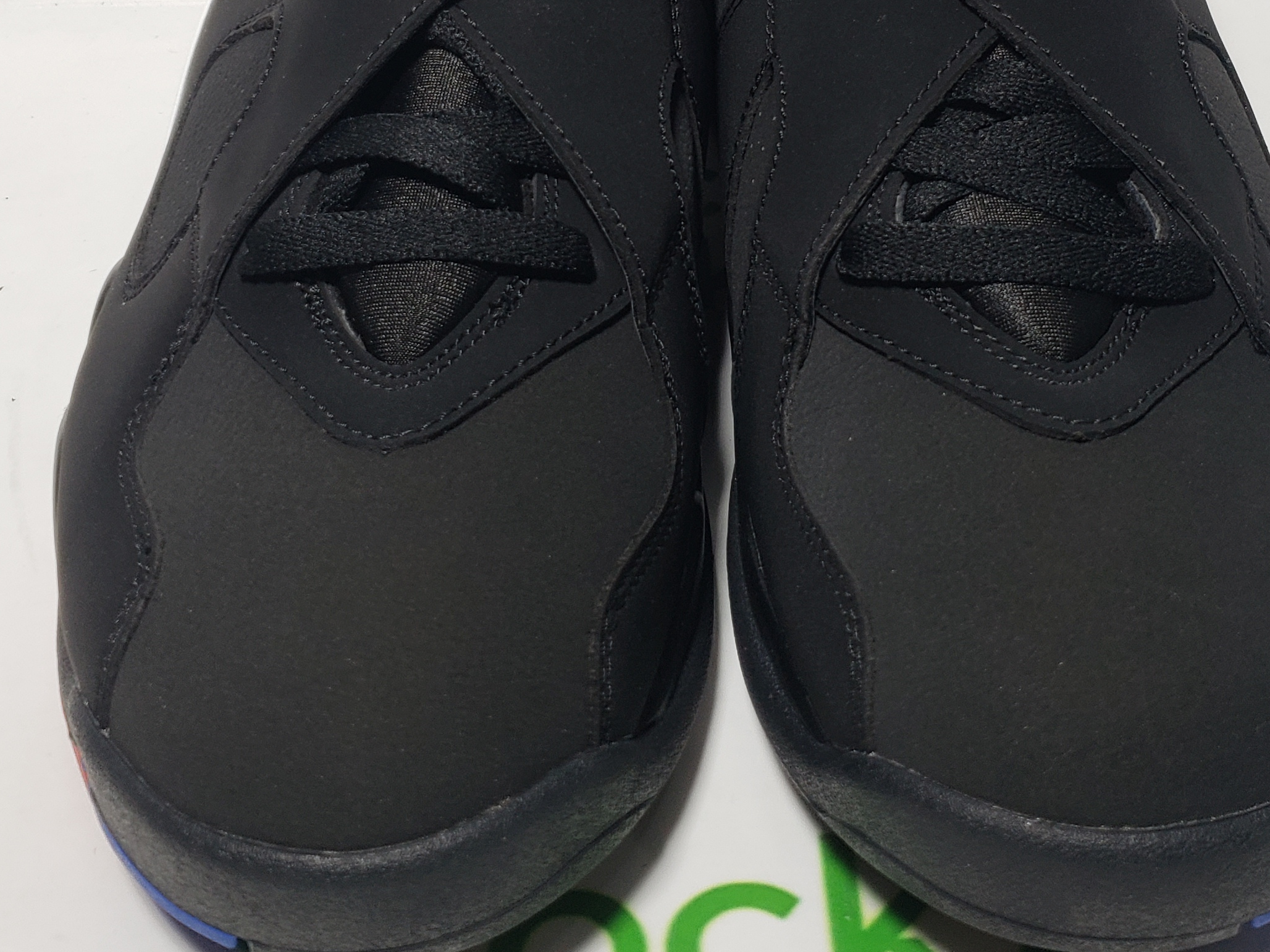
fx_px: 1871
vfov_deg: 27.7
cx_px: 703
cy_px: 130
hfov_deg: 37.5
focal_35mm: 51
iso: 50
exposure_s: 1/350
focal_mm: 4.3
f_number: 1.5
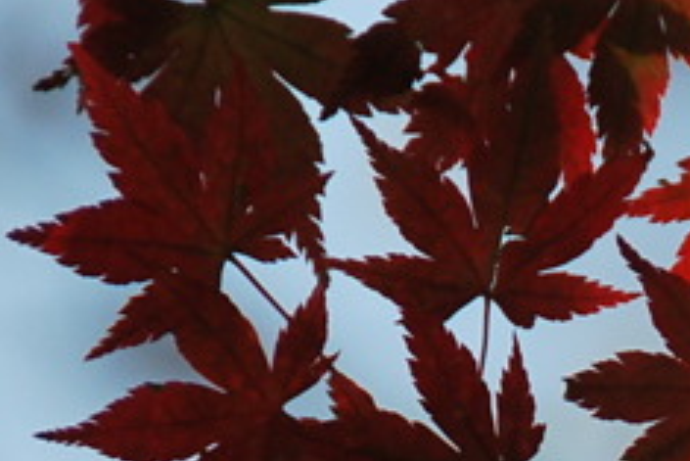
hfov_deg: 1.6
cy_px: 979
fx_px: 25104
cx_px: 890
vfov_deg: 1.1
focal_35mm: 1309
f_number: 5.6
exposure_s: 1/400
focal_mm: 200
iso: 400
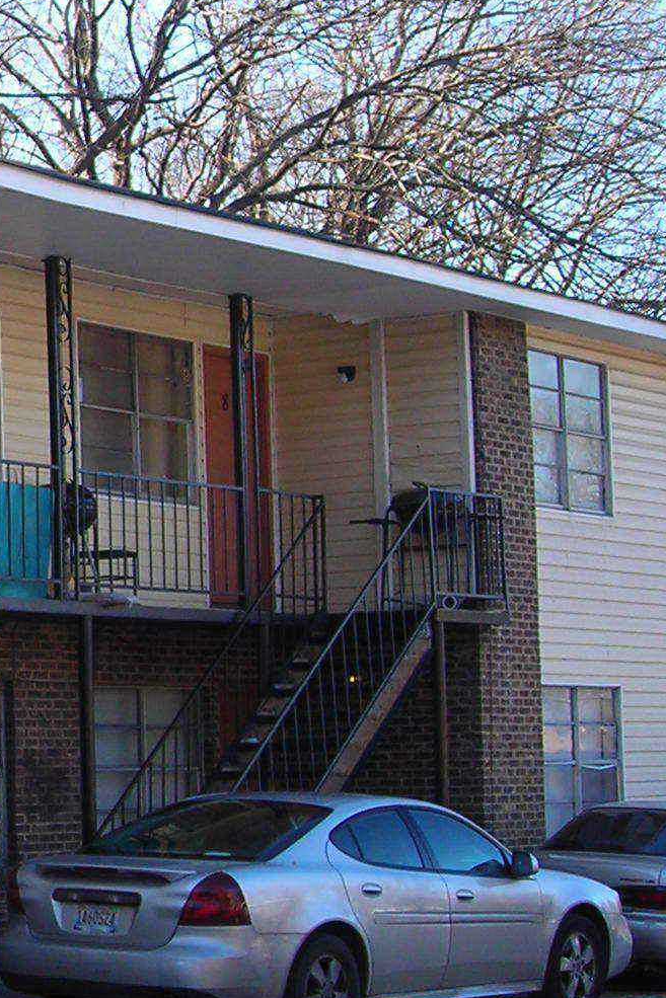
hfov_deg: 12.2
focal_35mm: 104
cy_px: 438
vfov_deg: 19.6
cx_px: -501
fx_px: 2885
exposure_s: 1/127
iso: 50
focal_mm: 6.3
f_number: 3.2
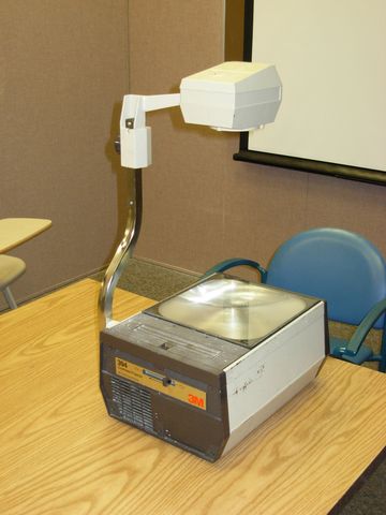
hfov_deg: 28.0
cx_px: 193
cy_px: 258
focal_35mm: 52
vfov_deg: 36.8
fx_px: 773
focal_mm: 8.5
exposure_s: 1/26.9
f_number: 3.2
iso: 200
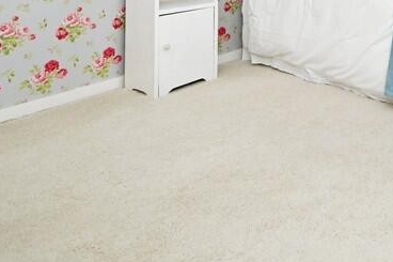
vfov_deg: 28.1
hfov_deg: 42.3
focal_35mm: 39
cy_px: -80
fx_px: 426
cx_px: 399
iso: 100
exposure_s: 1/80
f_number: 4.5
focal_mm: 14
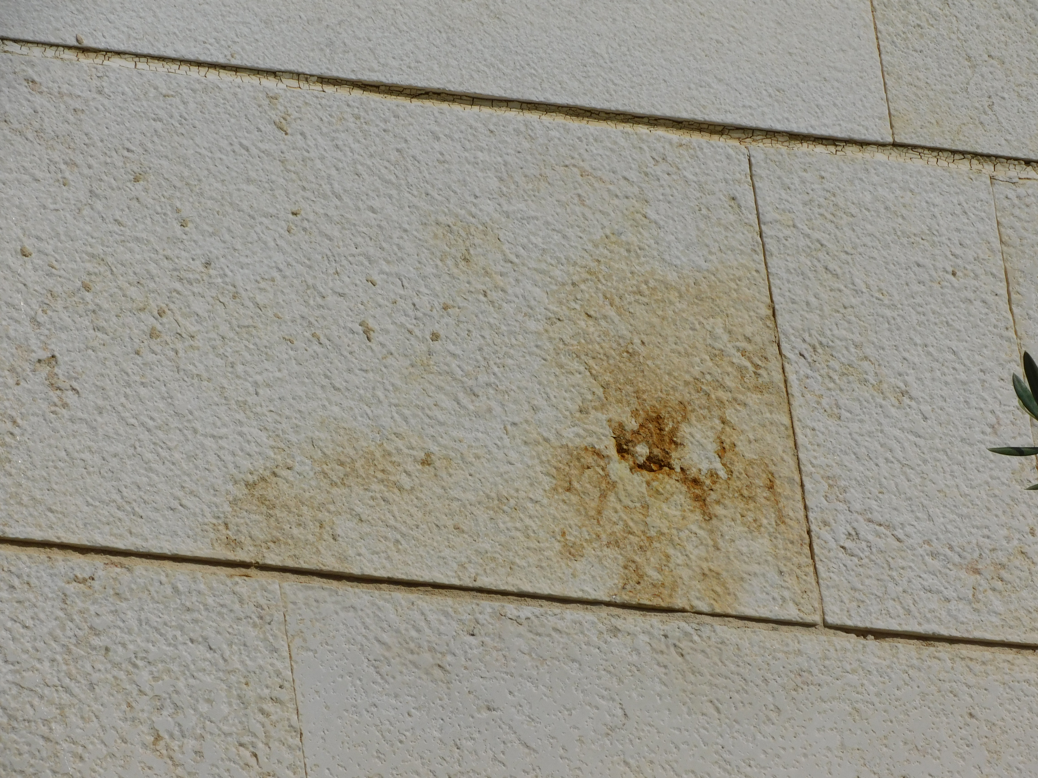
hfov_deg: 4.0
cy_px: 389
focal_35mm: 500
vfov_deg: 3.0
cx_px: 519
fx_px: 14993
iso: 125
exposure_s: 1/1250
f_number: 8
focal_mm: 89.6
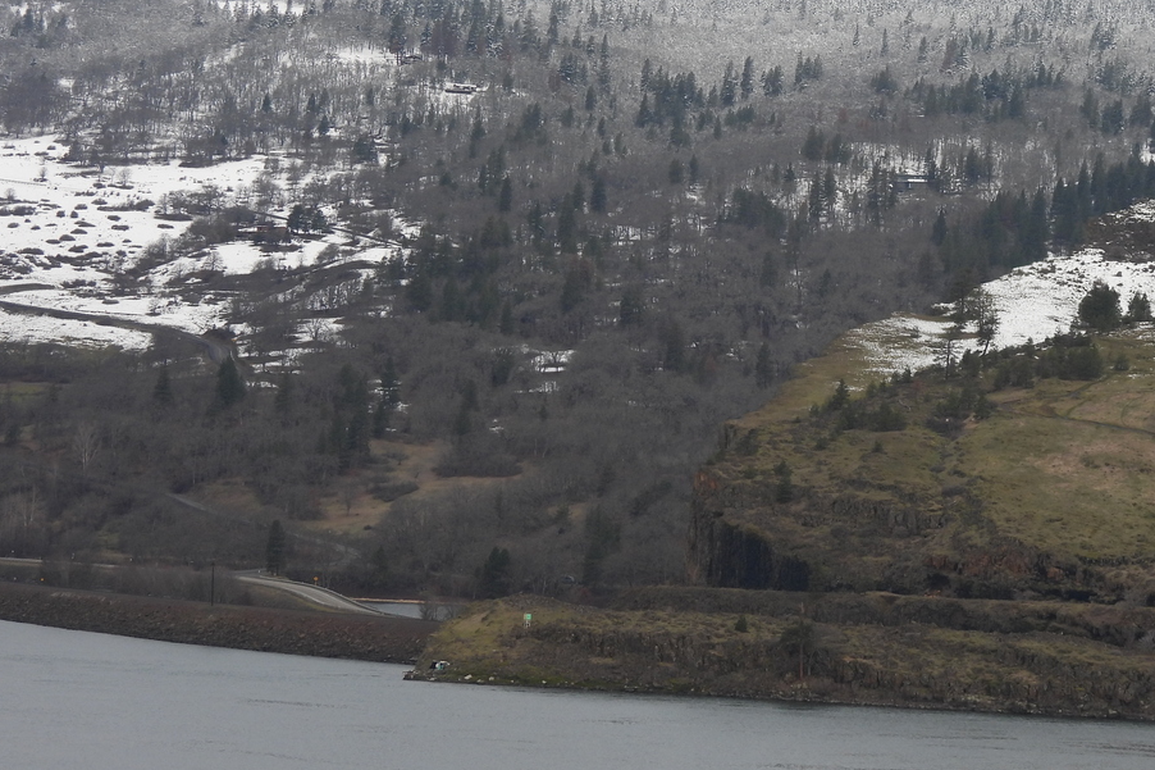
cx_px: 802
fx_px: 4972
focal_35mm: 155
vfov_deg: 8.8
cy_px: 250
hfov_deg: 13.2
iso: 100
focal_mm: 18.7
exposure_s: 1/320
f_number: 4
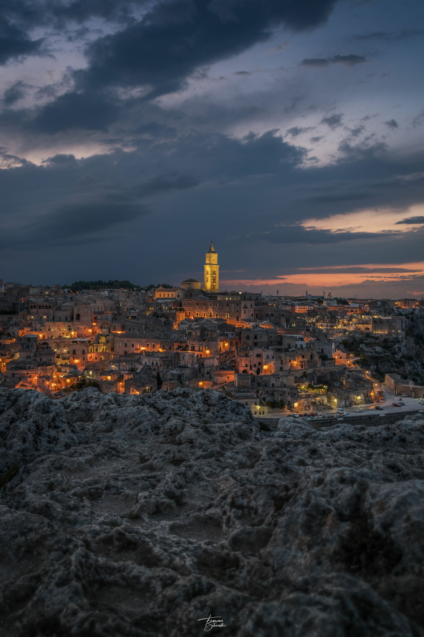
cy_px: 318
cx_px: 212
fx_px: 619
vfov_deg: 54.5
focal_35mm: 35
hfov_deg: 37.8
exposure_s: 1
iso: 100
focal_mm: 35
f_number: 3.5
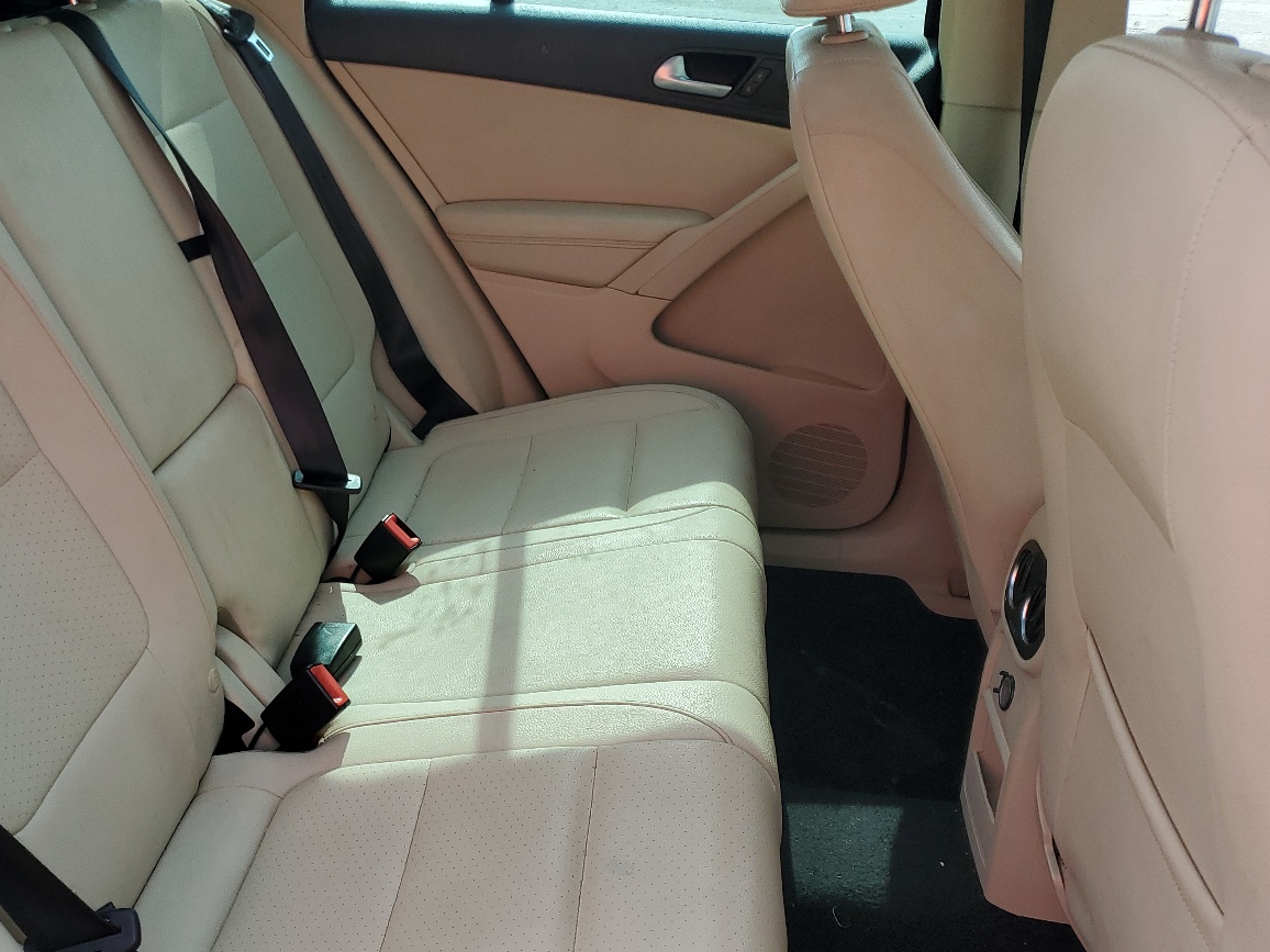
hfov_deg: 50.4
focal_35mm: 36
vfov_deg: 39.5
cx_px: 420
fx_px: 1321
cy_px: 578
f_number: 1.5
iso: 50
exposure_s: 1/1000
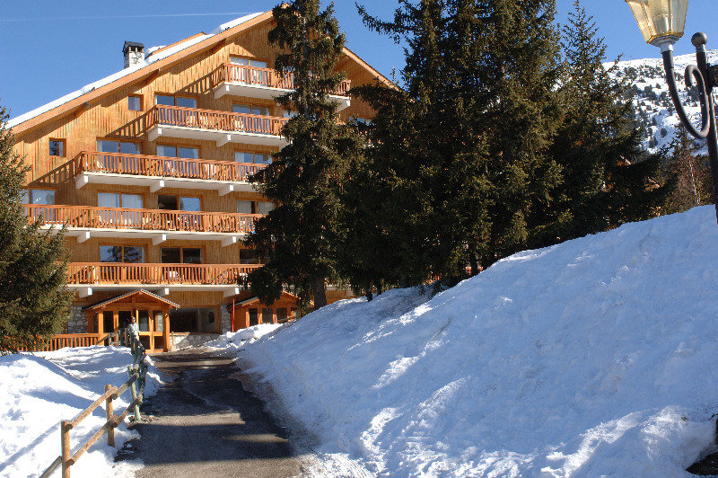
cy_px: 239
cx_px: 359
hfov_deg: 42.4
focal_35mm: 46
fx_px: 927
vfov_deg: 28.9
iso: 400
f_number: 14
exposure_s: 1/180
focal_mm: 31
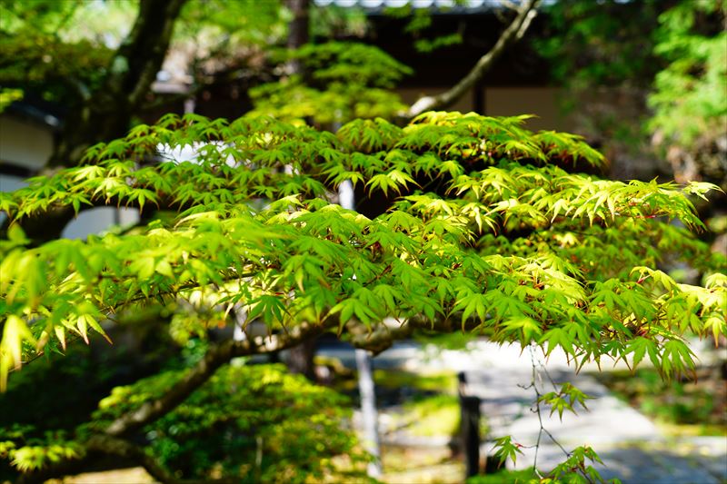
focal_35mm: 46
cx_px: 364
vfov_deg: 29.2
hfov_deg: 42.8
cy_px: 242
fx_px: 929
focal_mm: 46
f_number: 5.6
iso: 125
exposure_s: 1/90
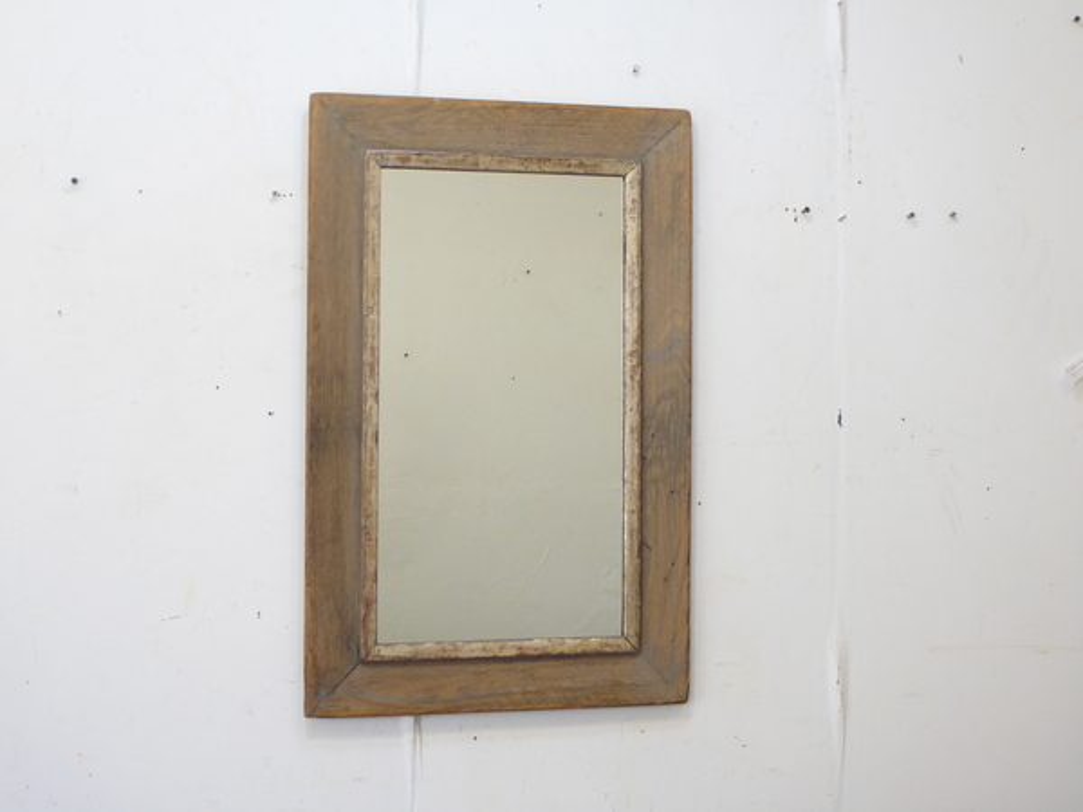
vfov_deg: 22.6
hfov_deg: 29.8
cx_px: 542
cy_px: 406
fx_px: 2034
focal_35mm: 65
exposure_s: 1/30
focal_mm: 10.9
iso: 400
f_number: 4.3
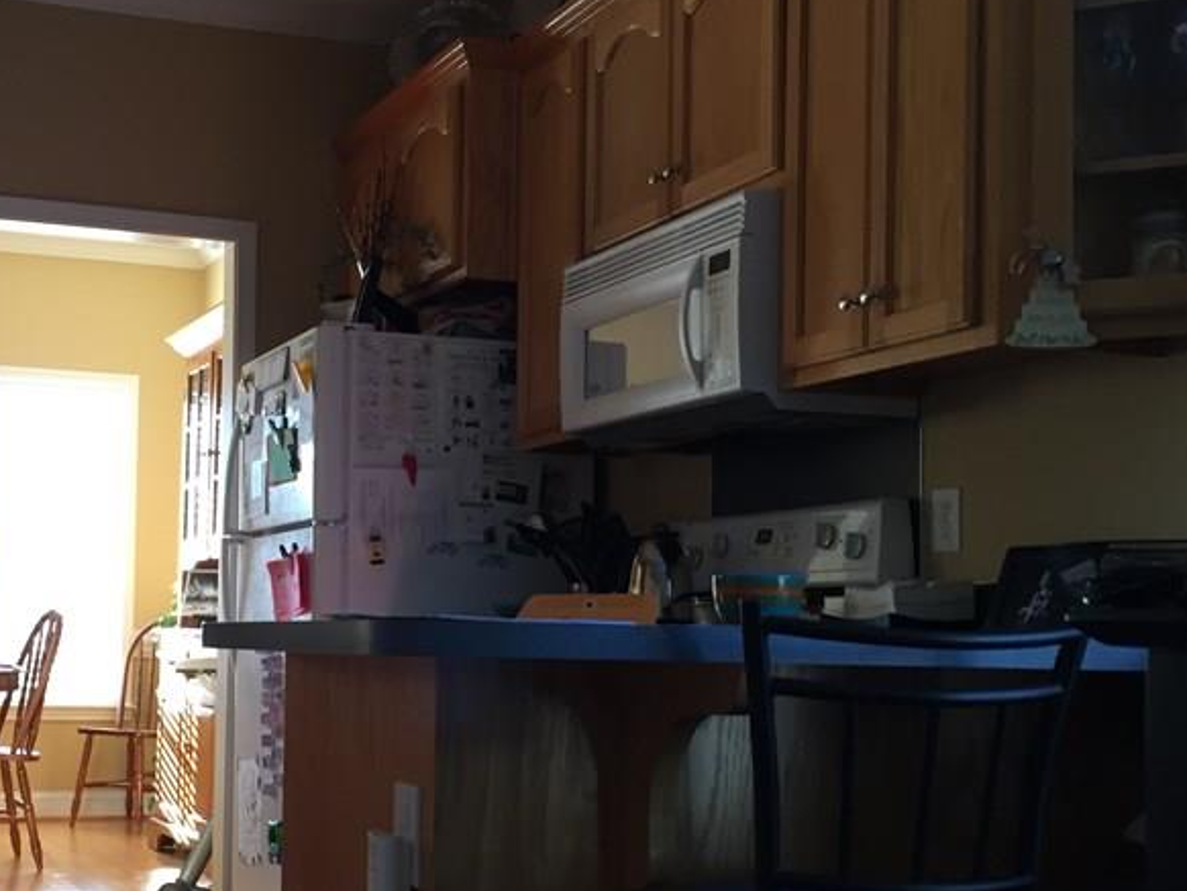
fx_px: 1750
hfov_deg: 36.6
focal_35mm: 51
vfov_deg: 28.5
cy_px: 559
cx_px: 304
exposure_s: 1/30
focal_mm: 4.15
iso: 40
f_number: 2.2
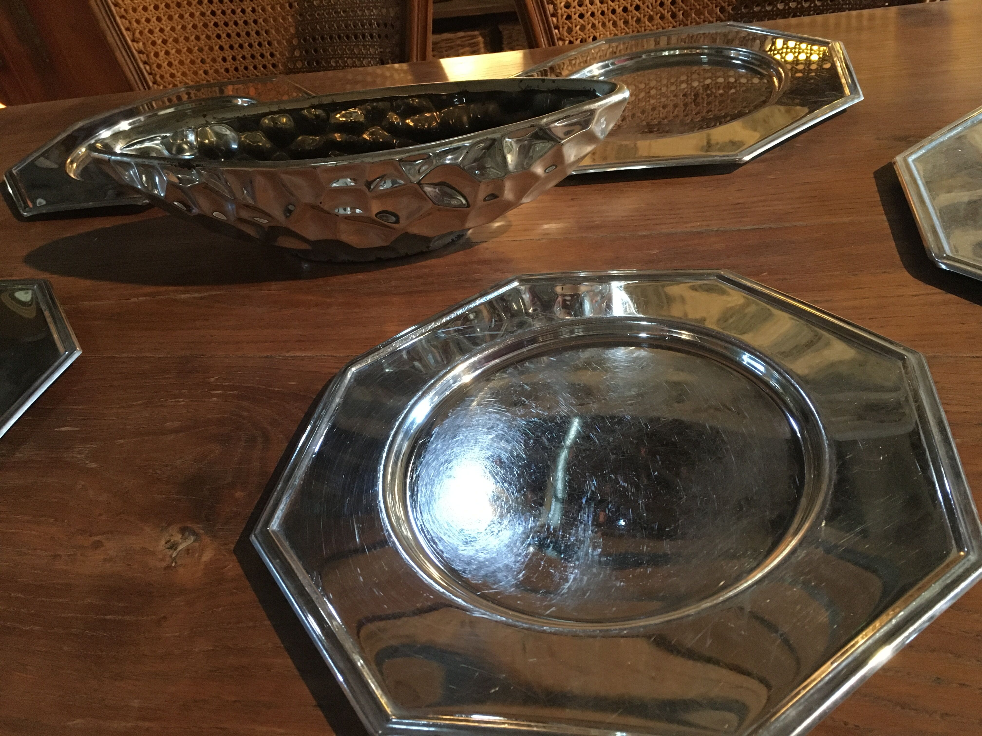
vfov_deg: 48.2
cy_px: 368
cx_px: 491
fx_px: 823
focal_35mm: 29
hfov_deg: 61.7
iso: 250
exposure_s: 1/17
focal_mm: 4.15
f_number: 2.2
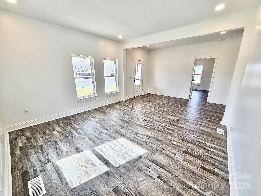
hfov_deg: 106.2
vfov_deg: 89.9
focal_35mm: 13
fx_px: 98
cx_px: 130
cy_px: 98
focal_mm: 2.2
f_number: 2.2
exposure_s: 1/136
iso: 50
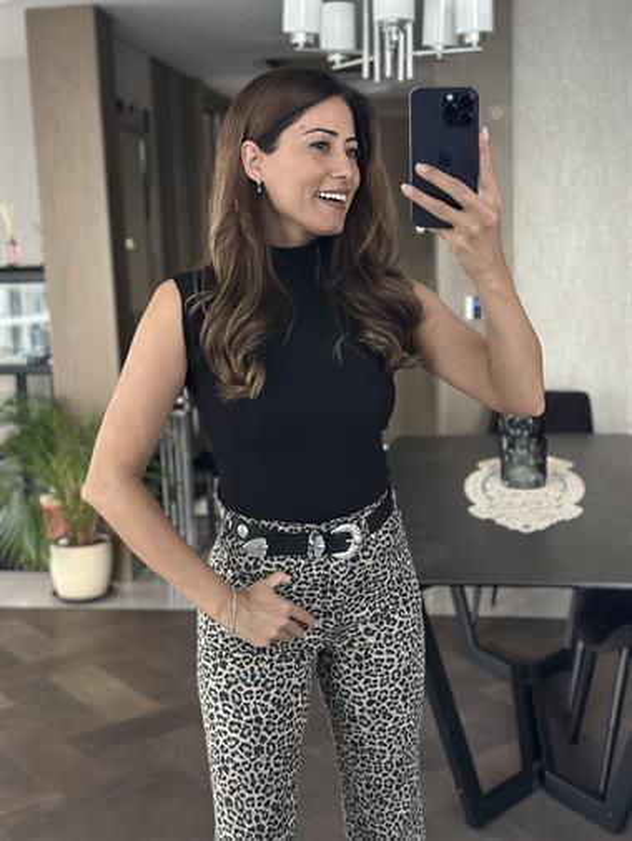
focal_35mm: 48
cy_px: 420
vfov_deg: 39.6
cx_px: 316
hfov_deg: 30.3
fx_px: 1167
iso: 640
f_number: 1.78
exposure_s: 1/40
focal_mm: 6.86
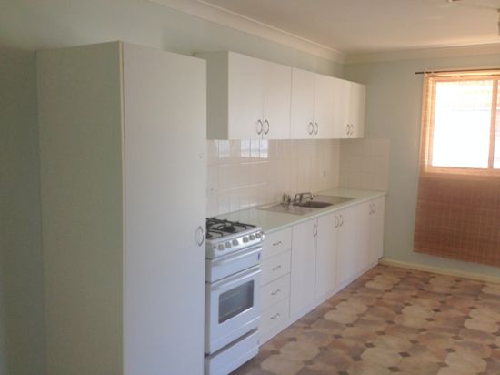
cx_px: 250
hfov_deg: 52.6
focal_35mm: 35
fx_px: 505
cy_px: 188
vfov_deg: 40.7
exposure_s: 1/20
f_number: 2.4
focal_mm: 4.28
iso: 100
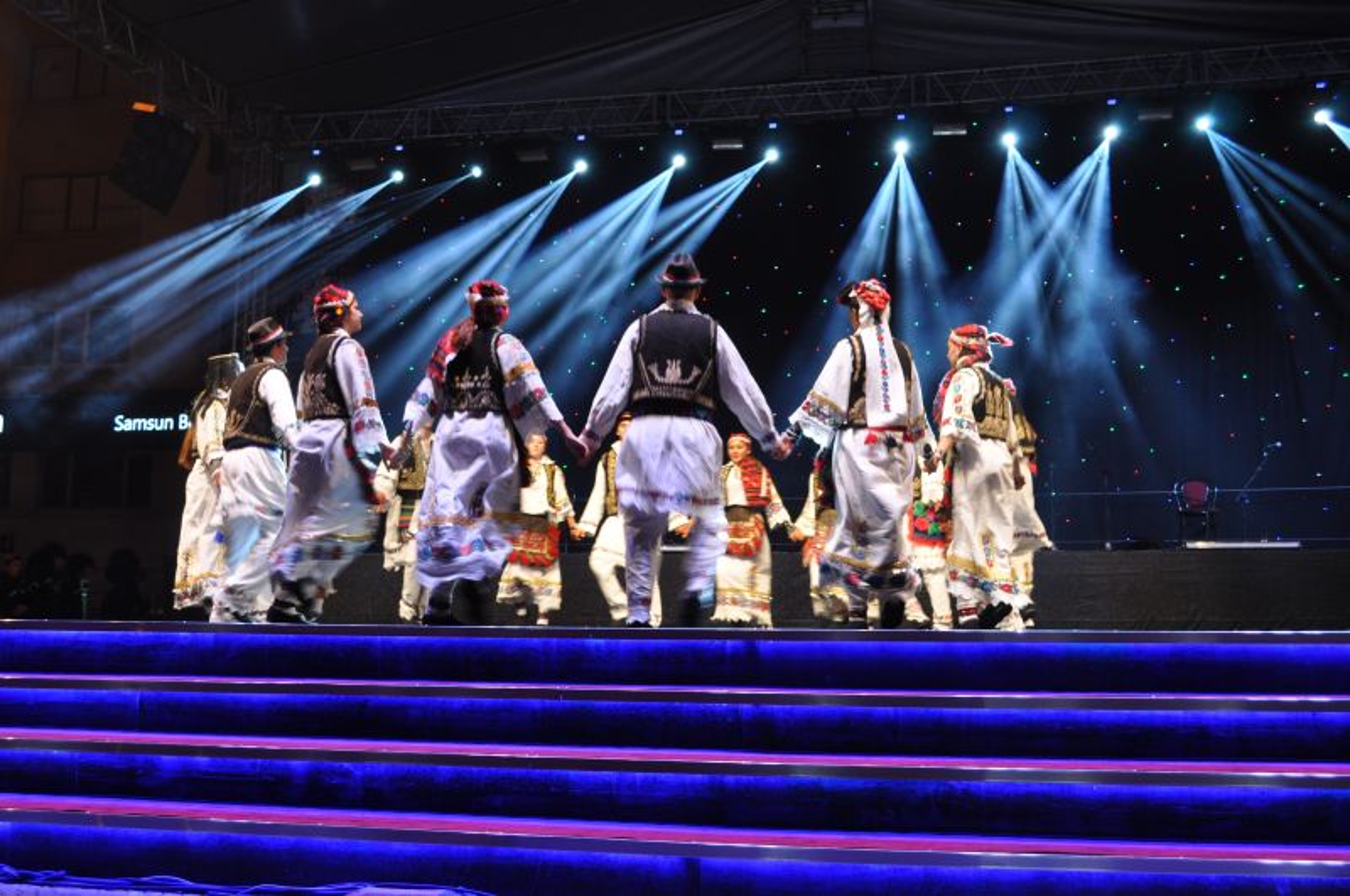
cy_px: 448
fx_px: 1460
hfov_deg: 49.6
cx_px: 675
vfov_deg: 34.1
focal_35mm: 39
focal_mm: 26
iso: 500
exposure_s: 1/30
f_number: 5.6
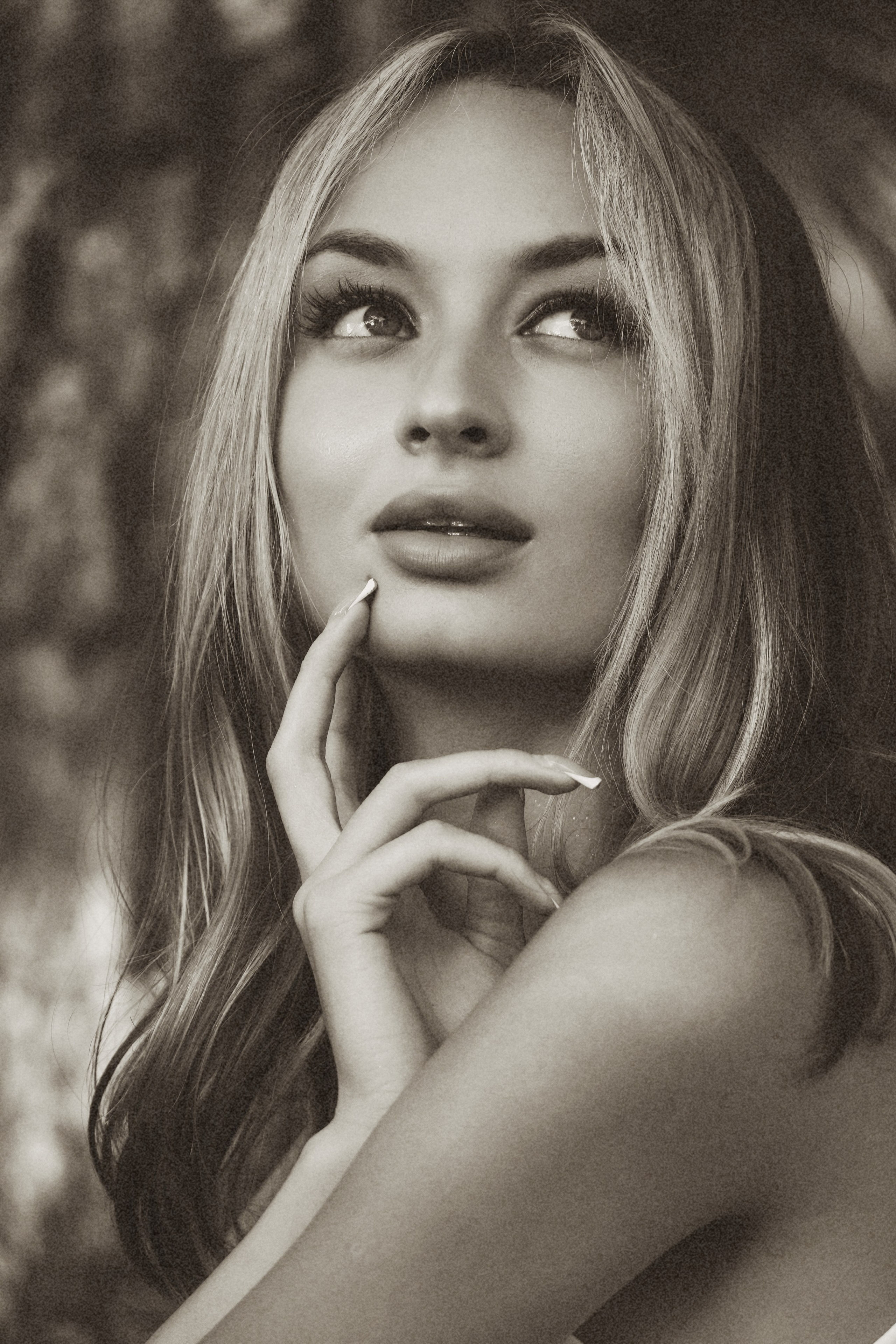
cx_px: 448
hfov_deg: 6.3
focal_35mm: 218
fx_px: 8138
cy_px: 672
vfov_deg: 9.4
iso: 640
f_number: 6.3
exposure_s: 1/250
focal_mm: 218
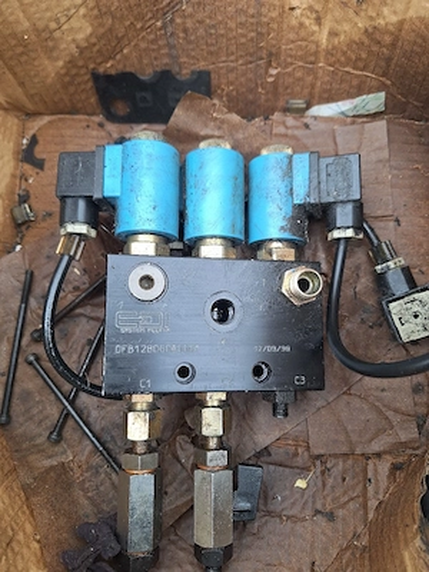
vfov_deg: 73.9
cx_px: 214
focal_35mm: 23
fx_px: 380
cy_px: 286
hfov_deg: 58.9
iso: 64
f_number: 1.8
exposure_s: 1/50
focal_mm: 5.54
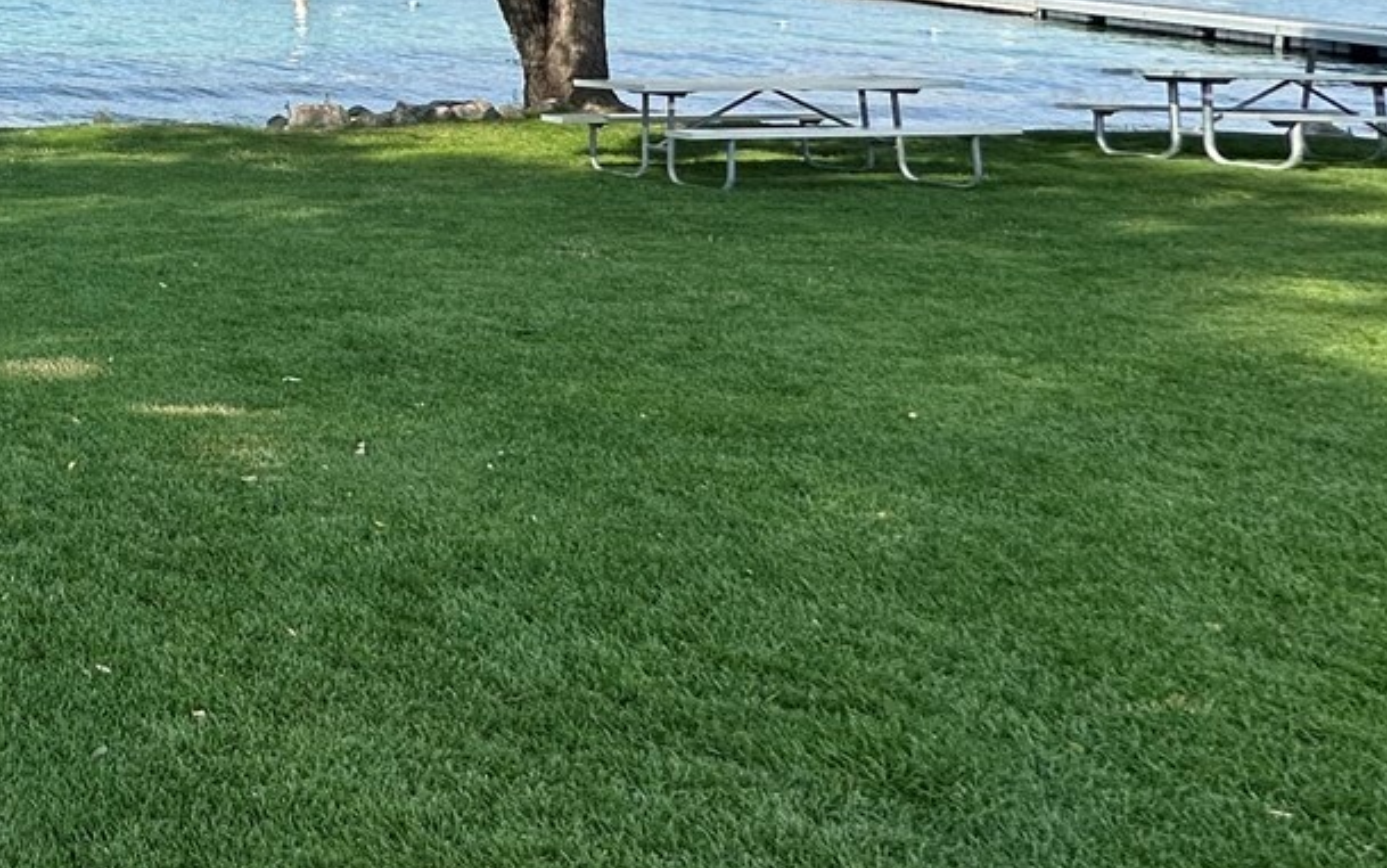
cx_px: -383
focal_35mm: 39
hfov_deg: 35.6
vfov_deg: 29.3
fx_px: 1475
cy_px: -105
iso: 50
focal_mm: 2.22
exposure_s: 1/1233
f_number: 2.2
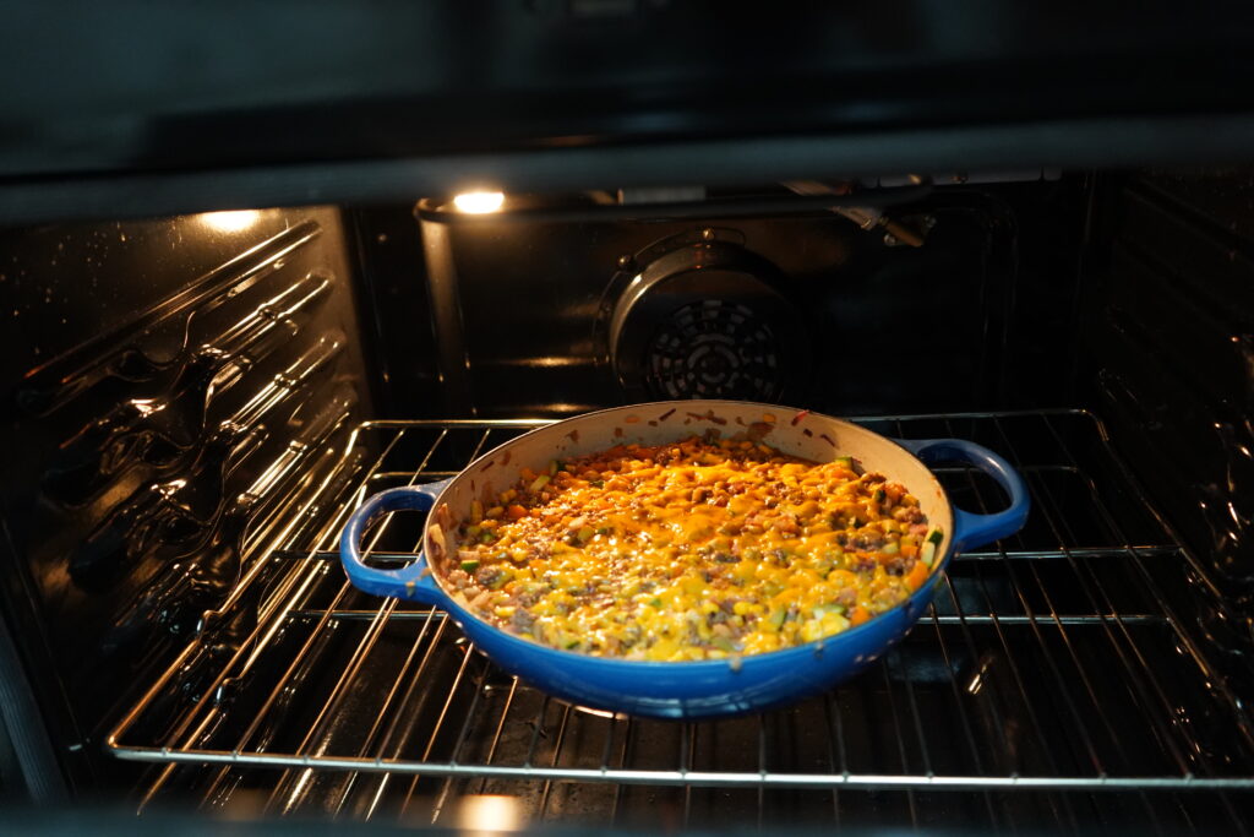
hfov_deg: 65.5
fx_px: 975
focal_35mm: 28
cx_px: 627
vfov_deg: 46.4
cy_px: 418
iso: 5000
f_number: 3.5
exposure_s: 1/160
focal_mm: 28
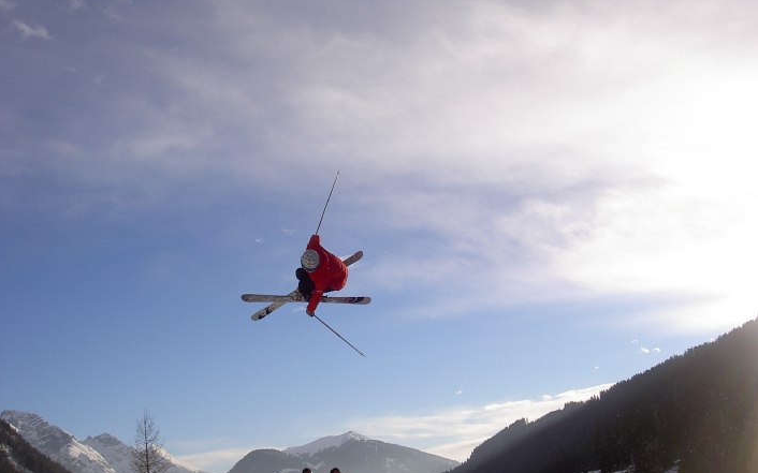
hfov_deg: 47.2
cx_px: 383
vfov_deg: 30.5
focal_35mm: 42
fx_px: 867
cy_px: 243
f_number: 4.7
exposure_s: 1/1000
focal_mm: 8
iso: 100
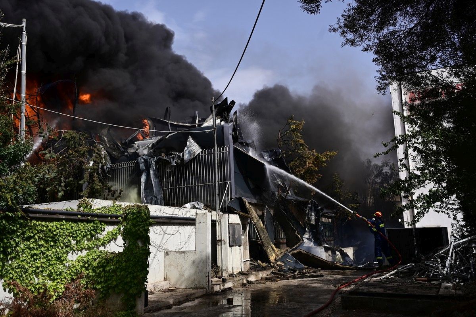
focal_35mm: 32
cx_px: 238
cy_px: 158
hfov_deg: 59.5
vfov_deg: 41.7
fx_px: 416
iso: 200
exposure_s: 1/1250
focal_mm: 31.5
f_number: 5.6
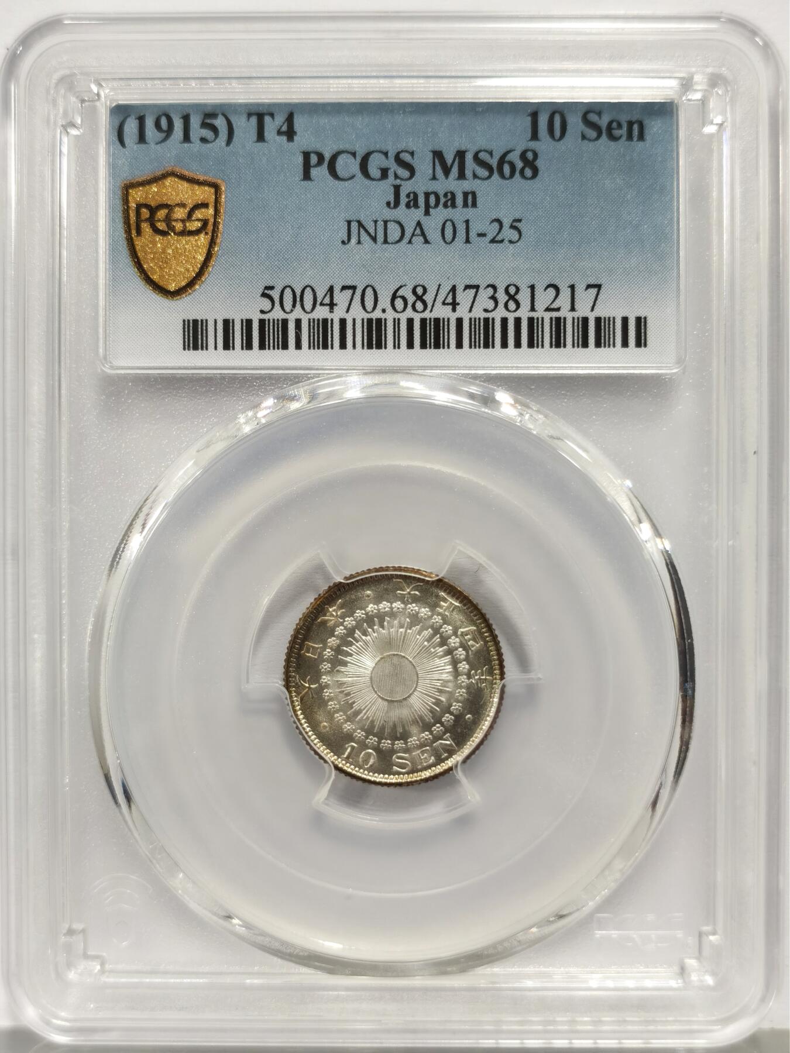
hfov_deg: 27.0
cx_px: 395
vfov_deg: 35.5
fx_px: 1643
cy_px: 526
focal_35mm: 54
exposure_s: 1/100
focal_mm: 5.56
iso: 100
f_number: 16
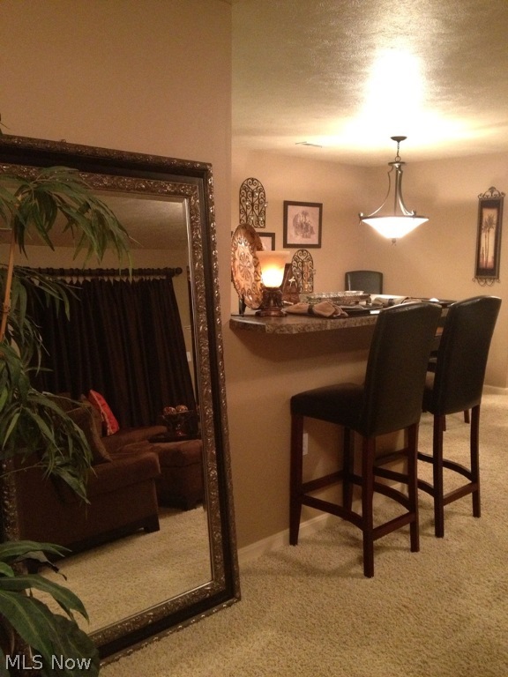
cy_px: 338
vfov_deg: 52.6
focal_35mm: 35
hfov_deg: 40.7
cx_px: 254
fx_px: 685
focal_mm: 4.28
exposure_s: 1/15
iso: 400
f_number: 2.4
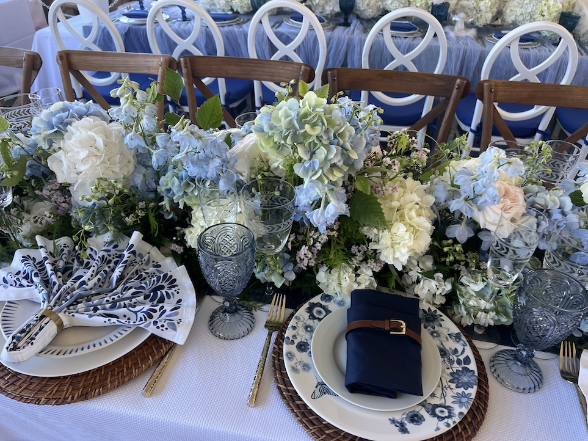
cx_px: 294
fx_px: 459
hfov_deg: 65.3
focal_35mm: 27
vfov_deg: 51.3
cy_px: 220
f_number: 1.5
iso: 40
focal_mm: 5.7
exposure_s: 1/174
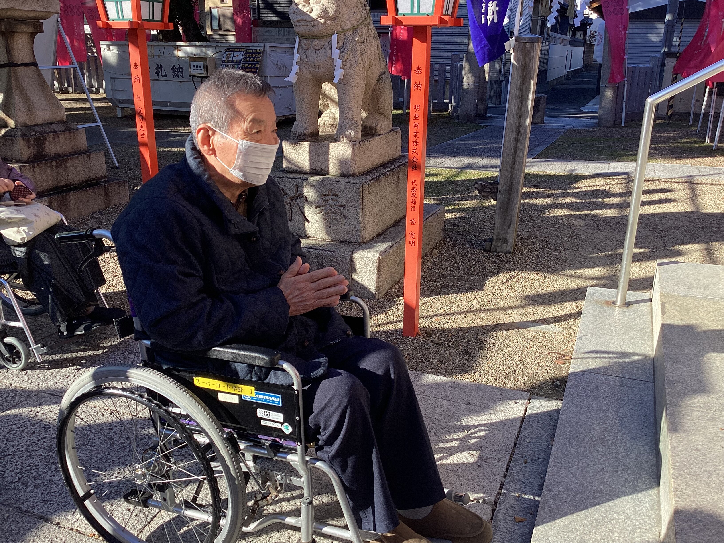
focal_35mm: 31
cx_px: 362
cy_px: 272
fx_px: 648
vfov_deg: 45.4
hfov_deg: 58.4
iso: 25
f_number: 2.4
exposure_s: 1/547
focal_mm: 3.3
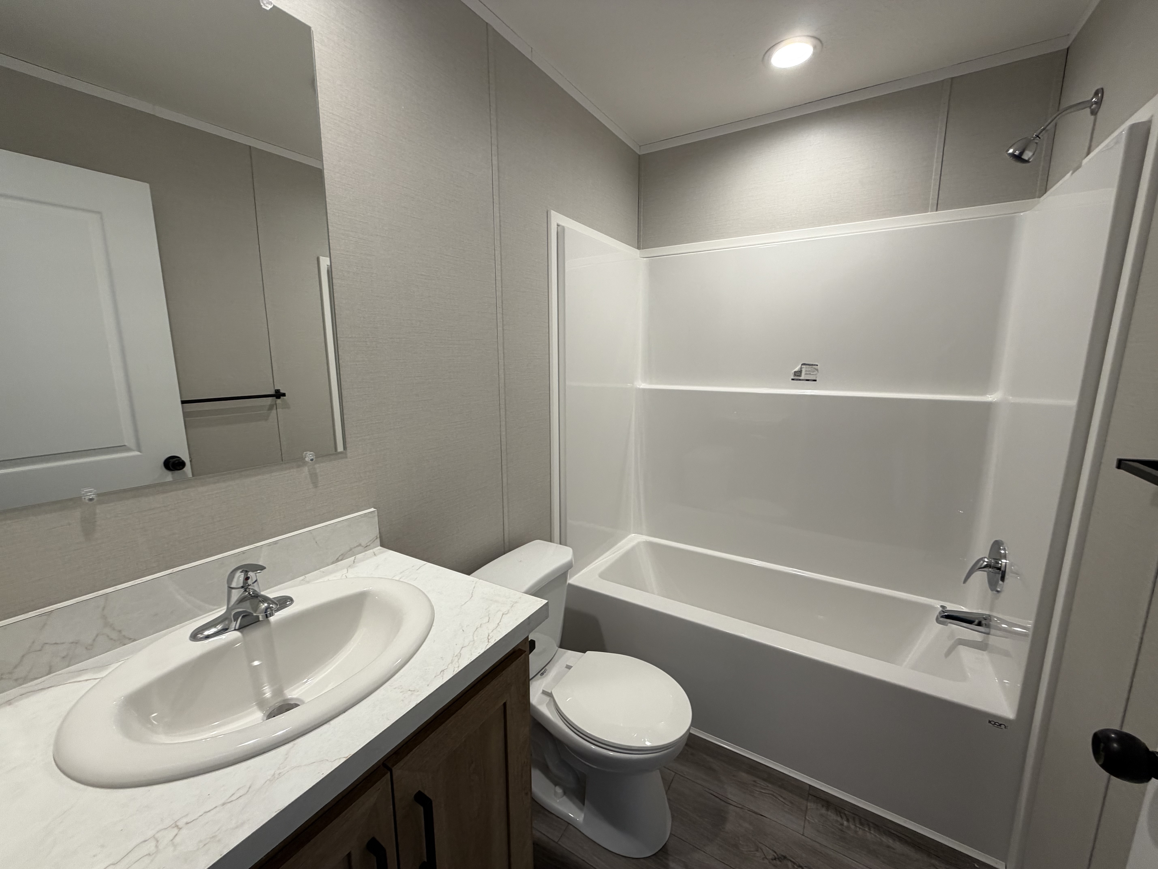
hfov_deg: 102.1
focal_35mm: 14
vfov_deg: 85.7
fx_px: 468
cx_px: 579
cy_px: 434
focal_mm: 2.22
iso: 125
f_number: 2.2
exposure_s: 1/120
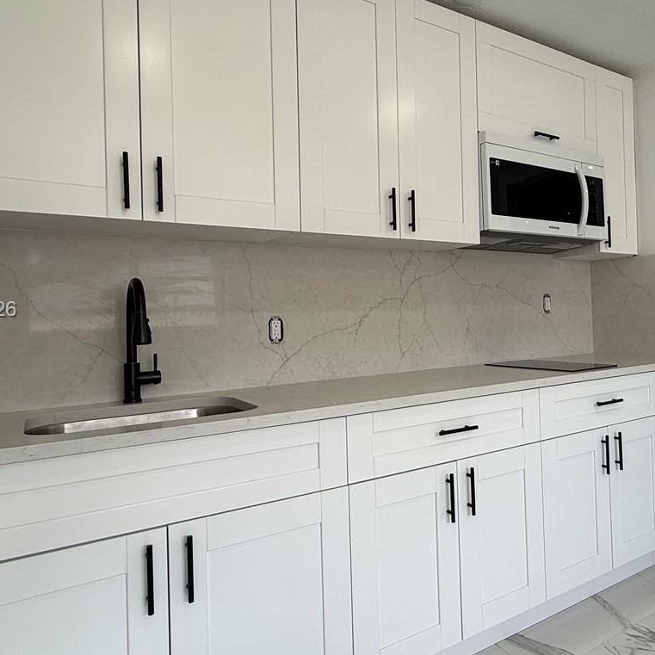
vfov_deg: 60.9
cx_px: 437
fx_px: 557
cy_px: 311
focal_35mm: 26
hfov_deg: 59.5
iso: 50
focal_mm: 2.22
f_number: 2.2
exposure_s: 1/120
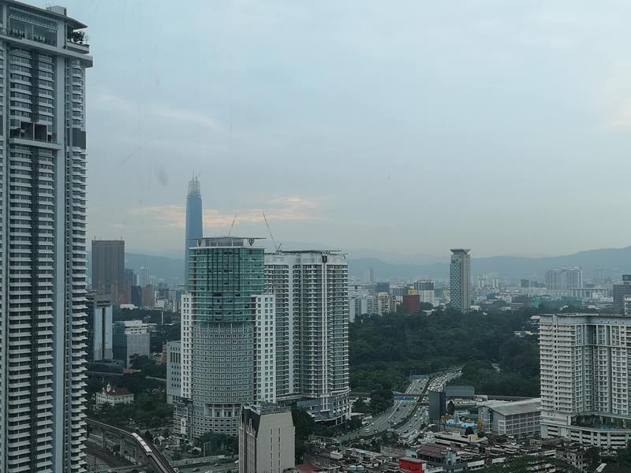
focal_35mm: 52
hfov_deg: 36.8
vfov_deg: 28.0
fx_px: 948
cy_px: 236
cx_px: 316
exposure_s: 1/305
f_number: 1.8
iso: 50
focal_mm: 3.95
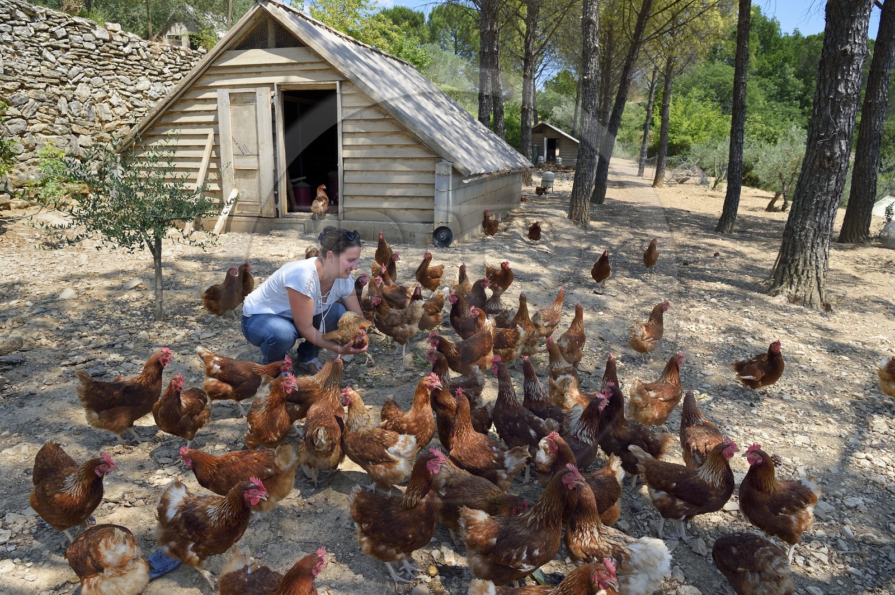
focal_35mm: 24
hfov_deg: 73.8
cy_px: 298
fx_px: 596
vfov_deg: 53.1
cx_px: 448
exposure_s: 1/400
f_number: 7.1
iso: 200
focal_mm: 24
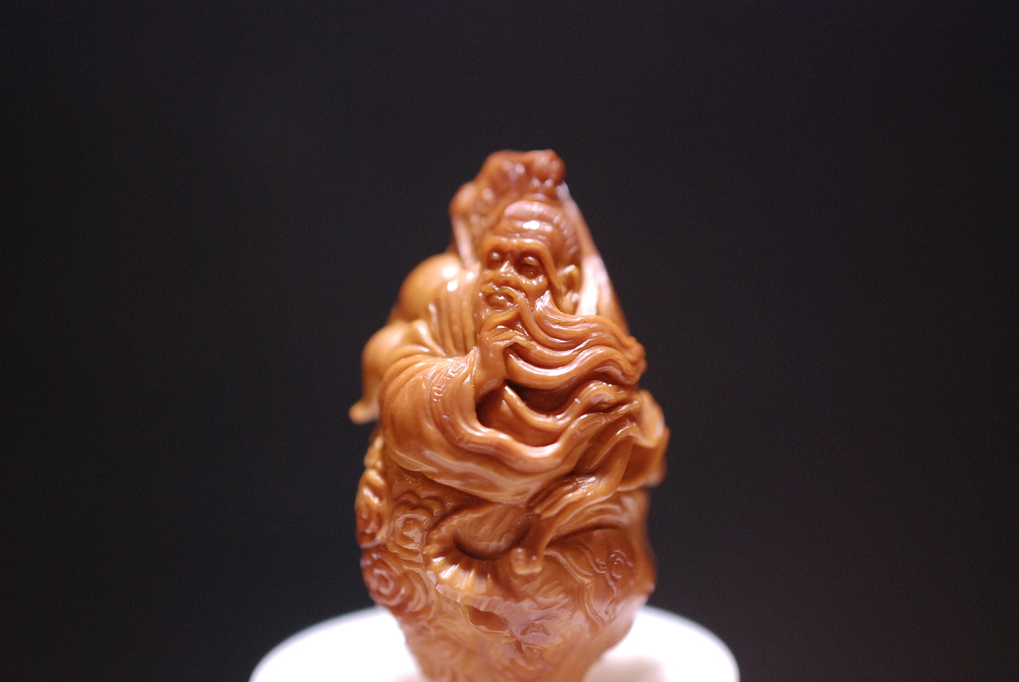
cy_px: 341
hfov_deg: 33.4
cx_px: 510
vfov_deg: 22.7
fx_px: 1700
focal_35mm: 60
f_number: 3.3
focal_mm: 40
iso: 640
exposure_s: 1/40
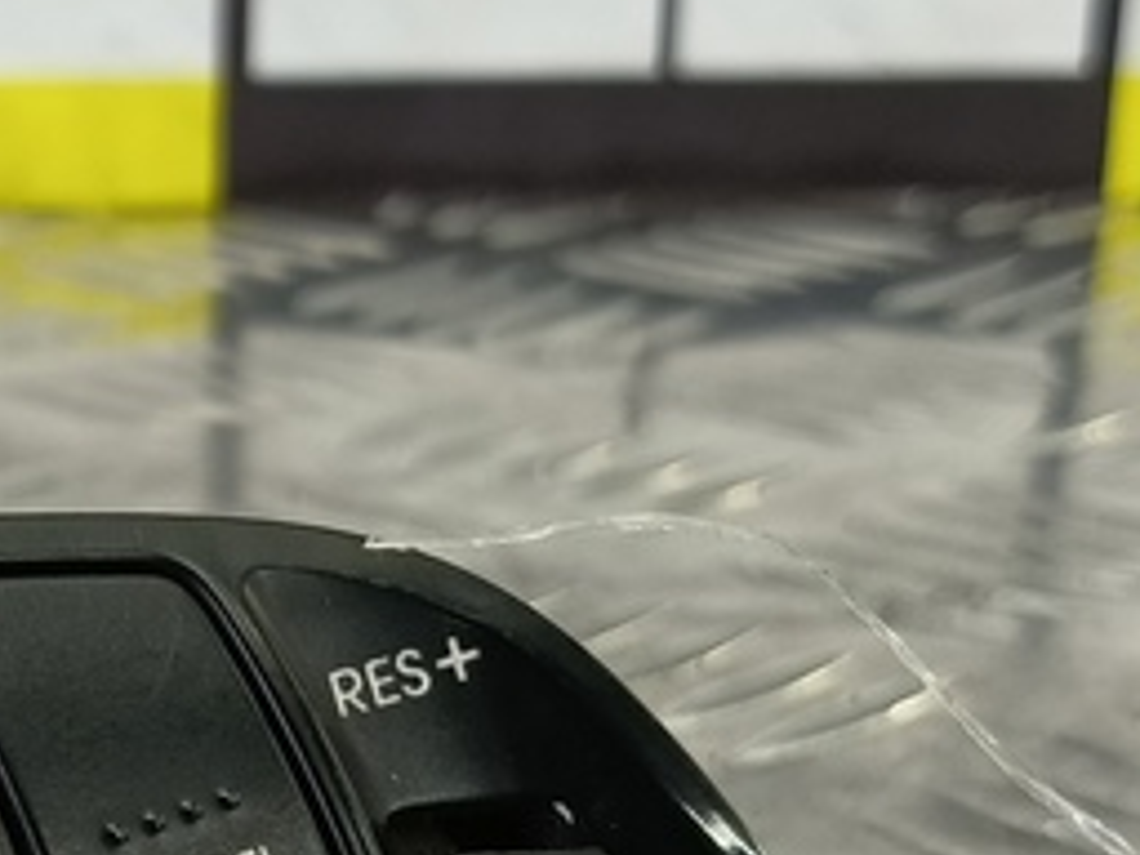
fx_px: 3030
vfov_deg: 15.4
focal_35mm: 92
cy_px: 1051
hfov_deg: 20.5
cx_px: -49
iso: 119
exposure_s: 1/50
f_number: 1.6
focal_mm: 4.11
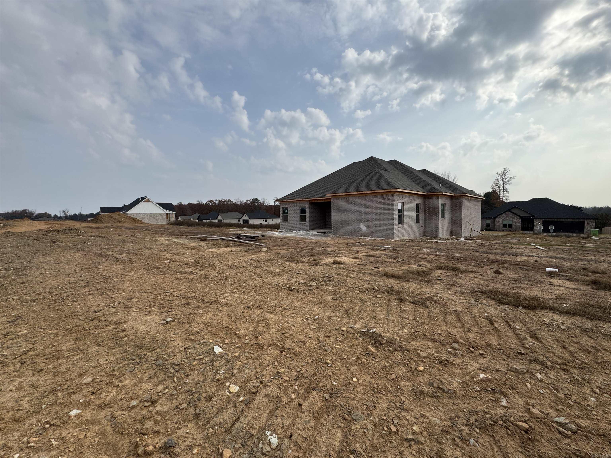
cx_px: 306
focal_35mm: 14
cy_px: 229
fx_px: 247
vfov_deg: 85.7
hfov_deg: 102.1
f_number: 2.2
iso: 50
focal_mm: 2.22
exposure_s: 1/2584
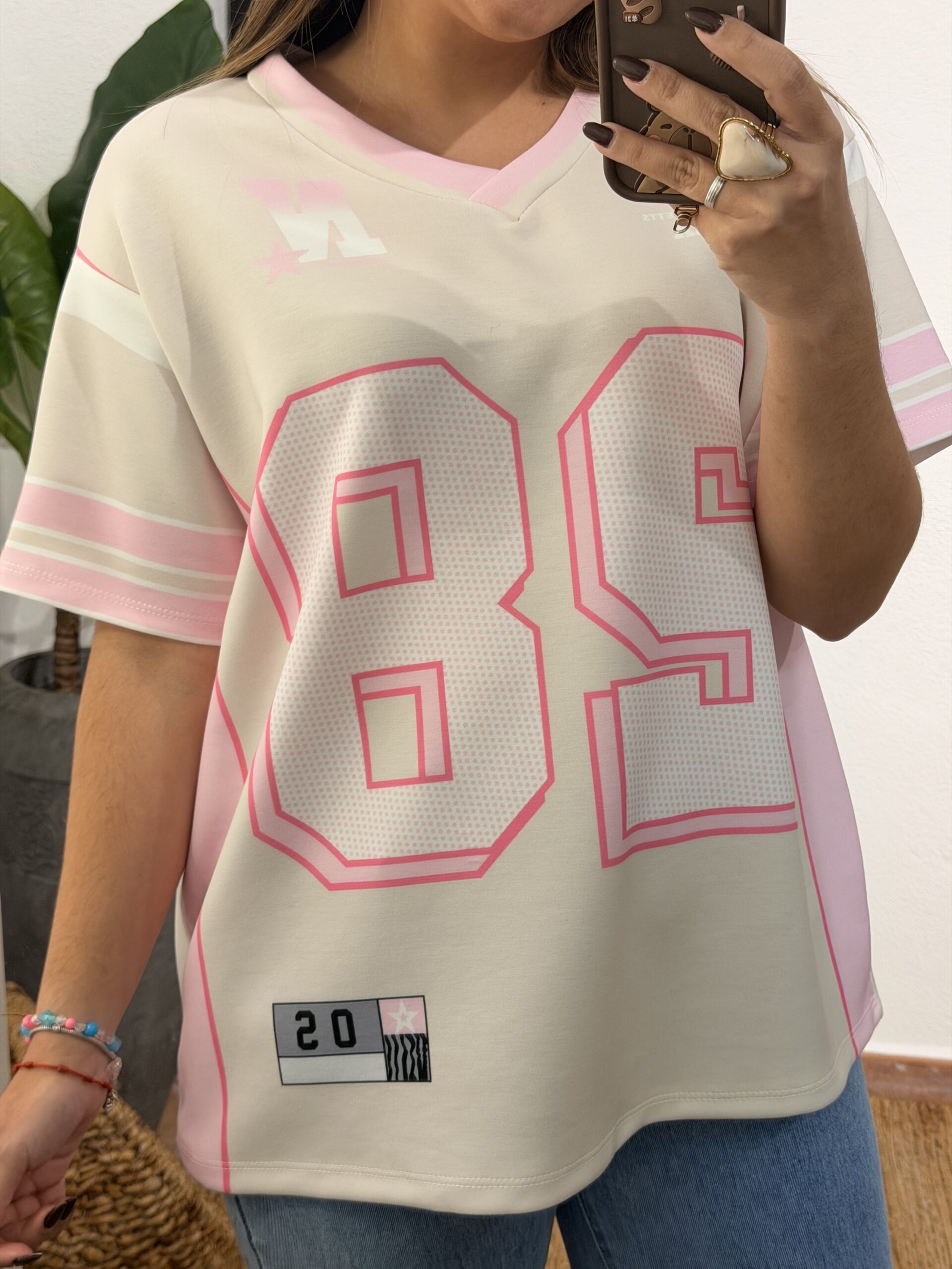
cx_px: 476
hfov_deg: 30.3
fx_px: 1760
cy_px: 634
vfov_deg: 39.7
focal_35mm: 48
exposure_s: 1/100
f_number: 1.78
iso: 50
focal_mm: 6.76
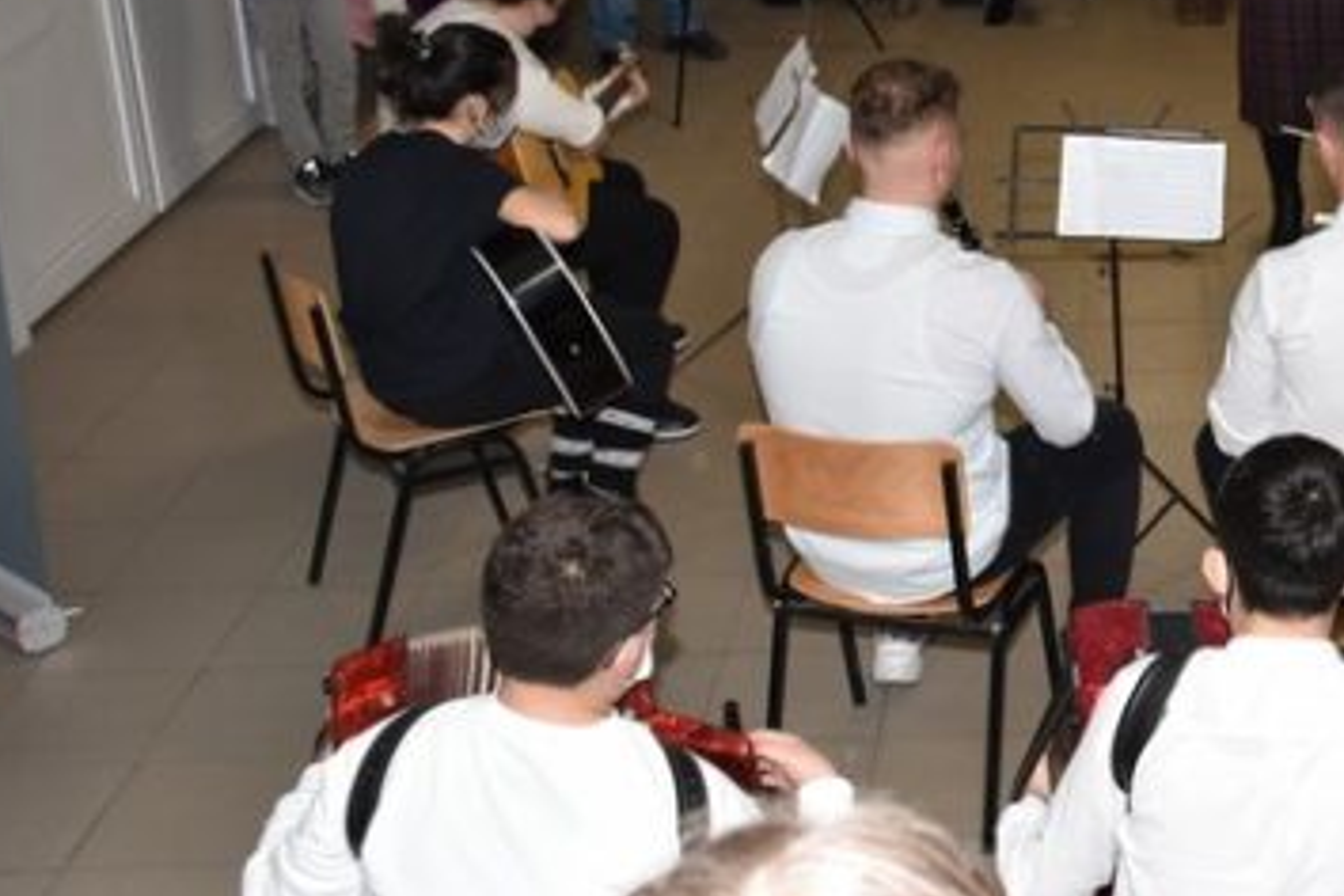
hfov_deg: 28.6
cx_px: 1409
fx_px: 2426
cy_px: 182
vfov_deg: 20.7
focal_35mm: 65
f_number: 5
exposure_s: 1/100
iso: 500
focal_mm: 20
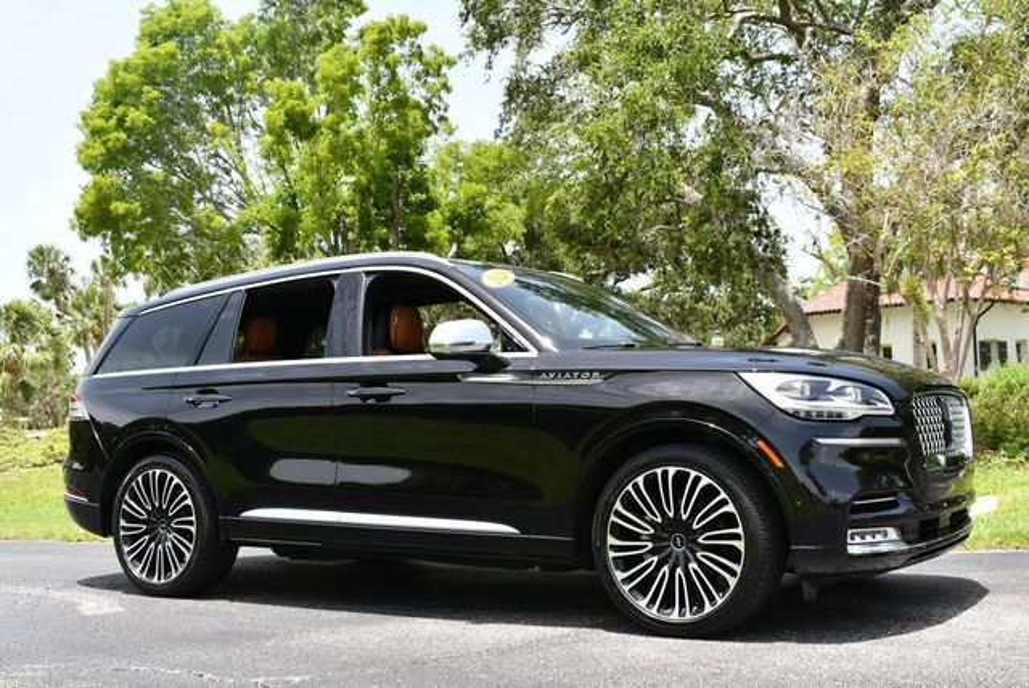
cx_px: 514
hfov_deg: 44.5
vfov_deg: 30.6
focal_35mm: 44
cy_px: 344
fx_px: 1259
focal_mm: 22
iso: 200
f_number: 8
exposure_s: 1/250
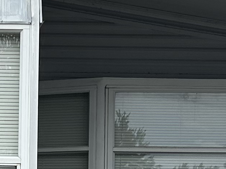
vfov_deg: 8.7
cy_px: 222
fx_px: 1097
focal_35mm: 168
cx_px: -18
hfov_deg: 11.6
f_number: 1.5
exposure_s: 1/2762
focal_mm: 5.7
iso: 50
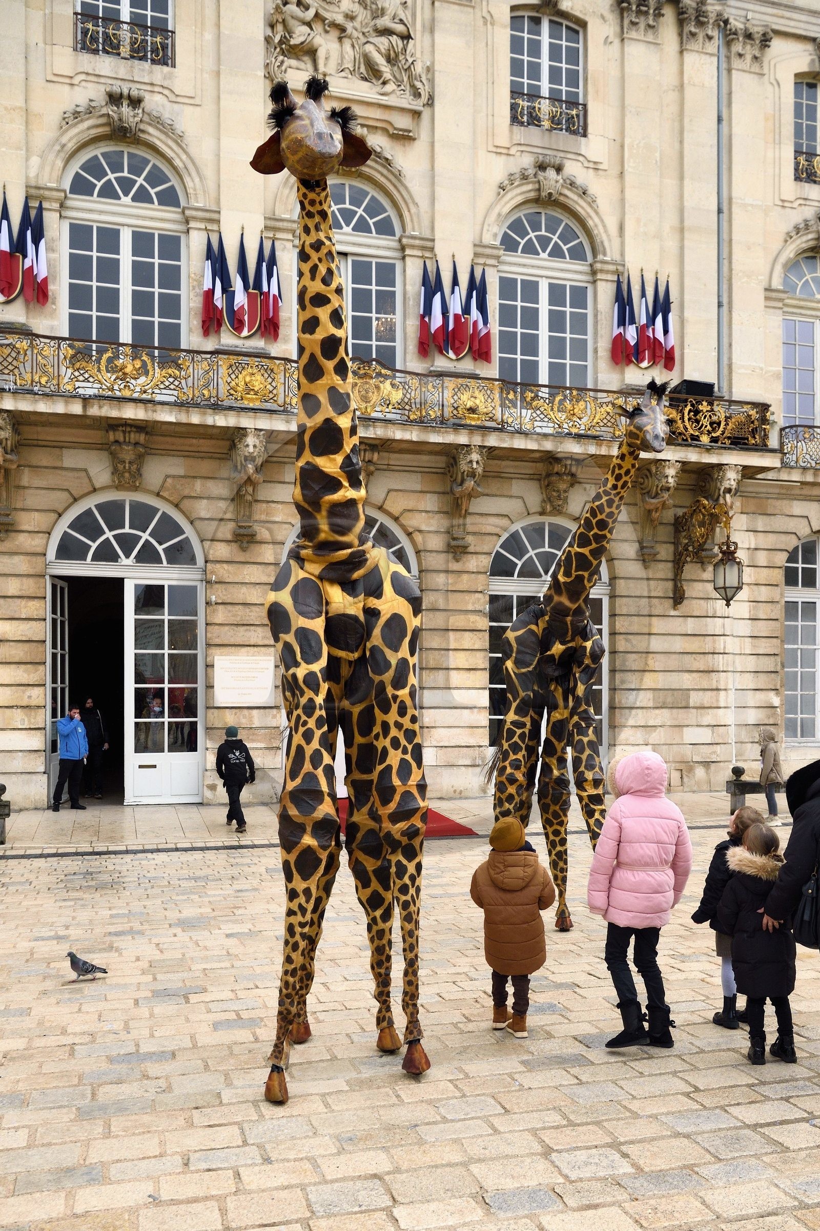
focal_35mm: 30
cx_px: 410
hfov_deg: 43.6
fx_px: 1025
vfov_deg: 61.9
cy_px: 616
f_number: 7.1
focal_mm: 30
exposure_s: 1/640
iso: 800
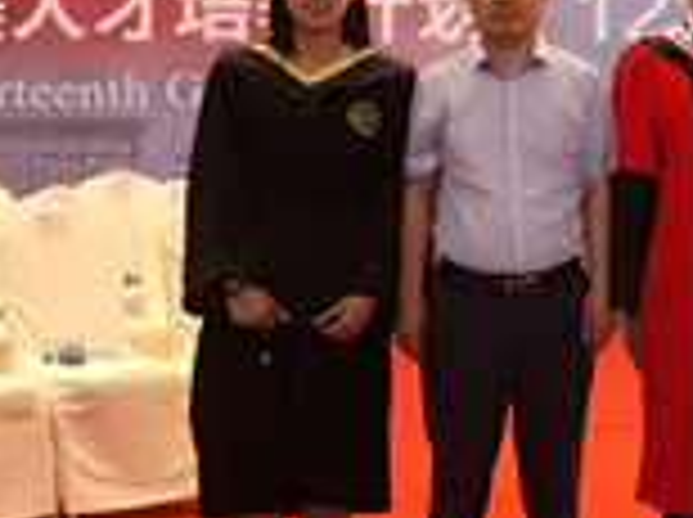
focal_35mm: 93
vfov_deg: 15.7
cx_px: 630
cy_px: 77
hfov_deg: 20.7
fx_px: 1859
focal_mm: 3.99
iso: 50
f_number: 1.8
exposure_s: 1/17
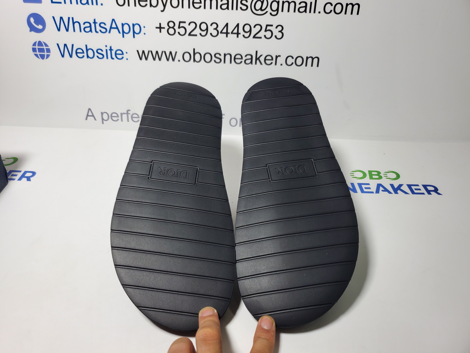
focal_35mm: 26
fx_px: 353
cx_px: 235
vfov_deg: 53.1
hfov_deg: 67.3
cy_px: 176
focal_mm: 4.3
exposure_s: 1/371
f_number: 1.5
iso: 50
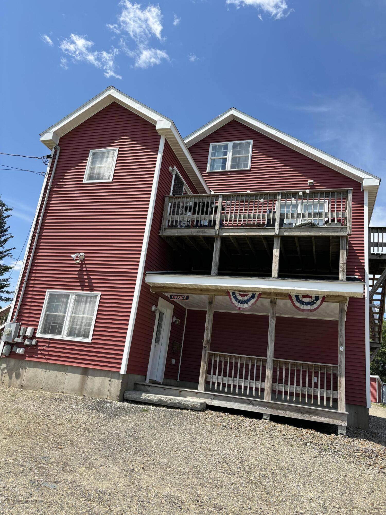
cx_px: 193
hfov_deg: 53.1
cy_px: 258
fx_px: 387
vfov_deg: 67.3
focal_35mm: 26
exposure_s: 1/2639
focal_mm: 5.96
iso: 50
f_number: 1.6
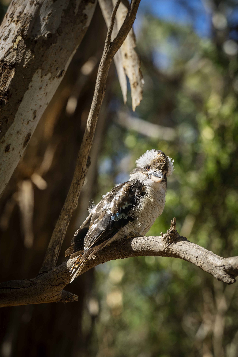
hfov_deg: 7.8
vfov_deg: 11.7
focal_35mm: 175
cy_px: 178
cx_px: 119
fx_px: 1735
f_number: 5.6
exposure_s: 1/500
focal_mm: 175
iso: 250
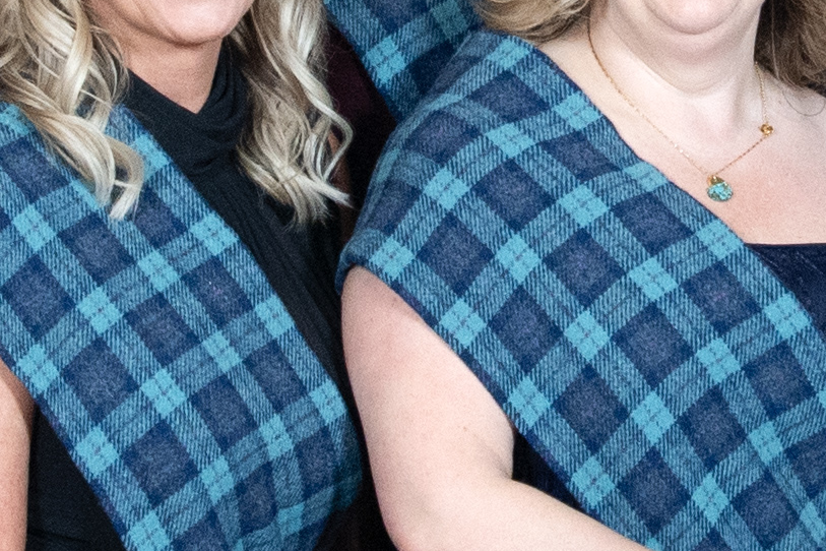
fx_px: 10806
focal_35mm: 471
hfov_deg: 4.4
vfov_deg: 2.9
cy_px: -153
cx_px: 868
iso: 2000
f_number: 6.3
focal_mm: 70
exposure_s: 1/125
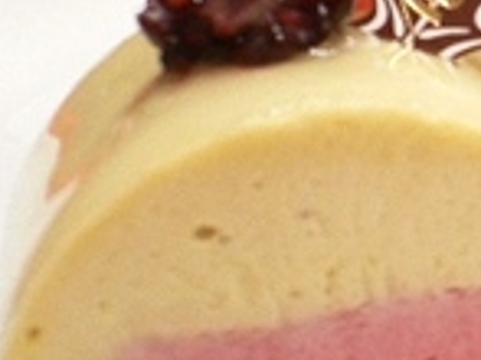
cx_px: 749
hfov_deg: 15.2
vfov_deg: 12.4
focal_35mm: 119
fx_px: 1652
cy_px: 106
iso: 150
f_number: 2.8
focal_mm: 5.8
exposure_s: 1/8
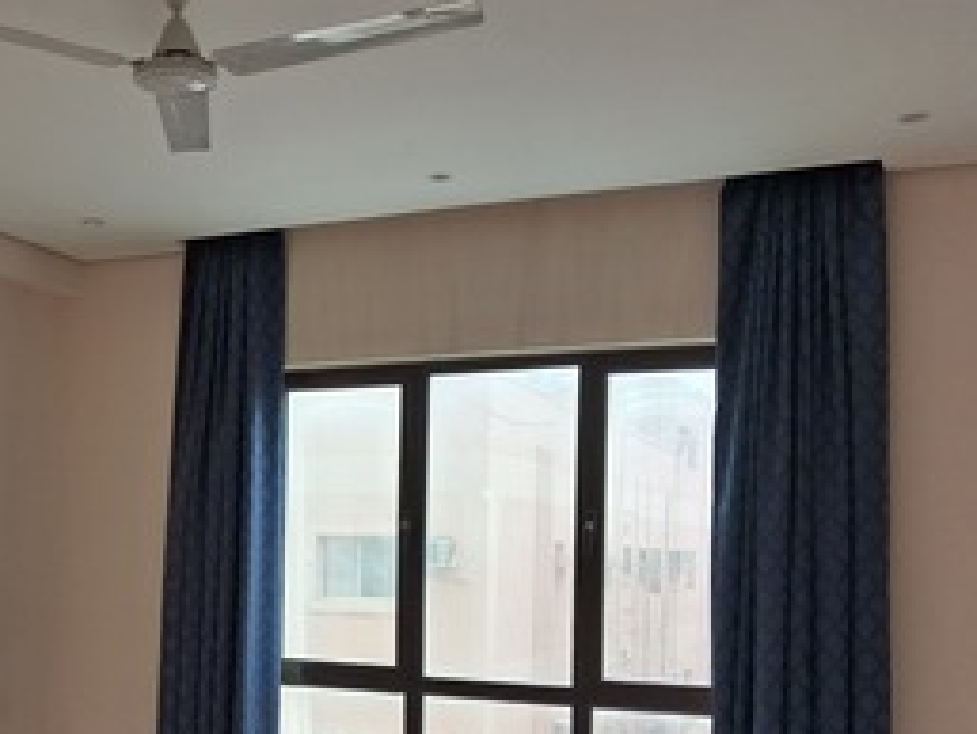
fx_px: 1355
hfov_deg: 38.1
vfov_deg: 30.0
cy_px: 519
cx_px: 192
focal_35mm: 48
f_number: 1.8
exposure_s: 1/120
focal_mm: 4
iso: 40
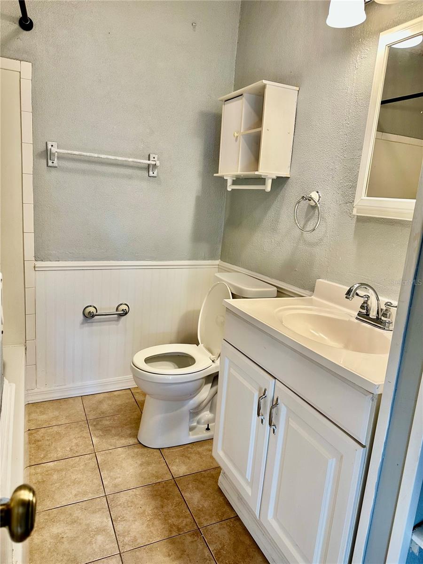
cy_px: 282
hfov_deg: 56.8
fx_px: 391
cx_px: 212
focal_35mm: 24
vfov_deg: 71.6
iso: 125
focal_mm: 6.86
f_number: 1.78
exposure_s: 1/60
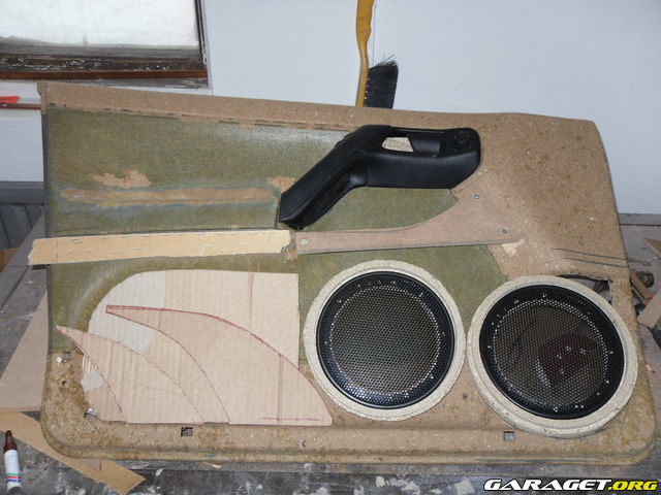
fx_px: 668
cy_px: 248
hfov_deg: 52.6
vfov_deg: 40.7
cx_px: 330
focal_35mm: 35
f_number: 3.5
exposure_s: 1/45
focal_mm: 6.3
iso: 80
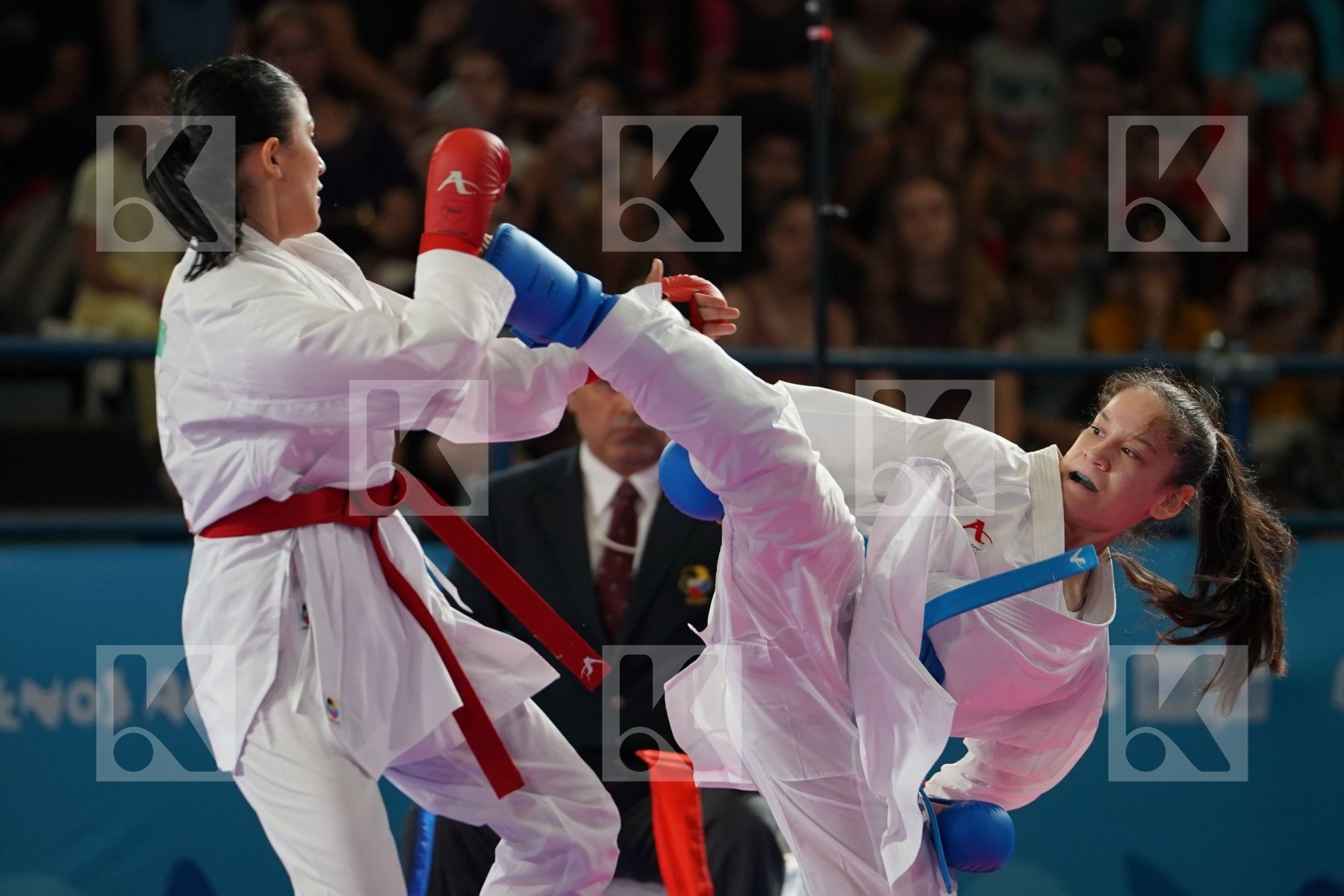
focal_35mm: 300
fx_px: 11199
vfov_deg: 4.6
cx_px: 672
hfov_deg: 6.9
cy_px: 448
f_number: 2.8
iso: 1000
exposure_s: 1/1000
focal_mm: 200
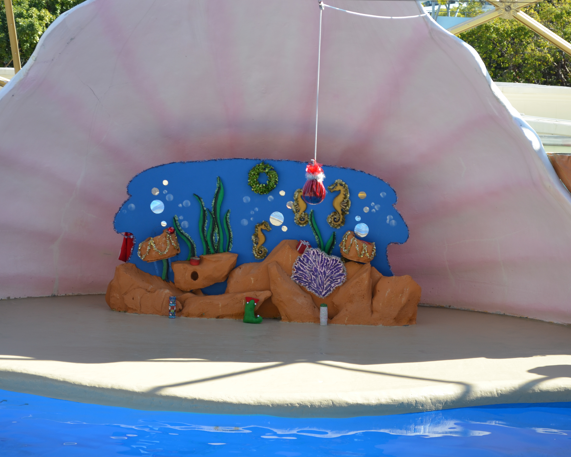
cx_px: 272
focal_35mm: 94
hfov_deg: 20.5
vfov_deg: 16.4
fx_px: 1581
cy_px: 228
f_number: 7.1
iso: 200
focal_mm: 55
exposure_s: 1/200
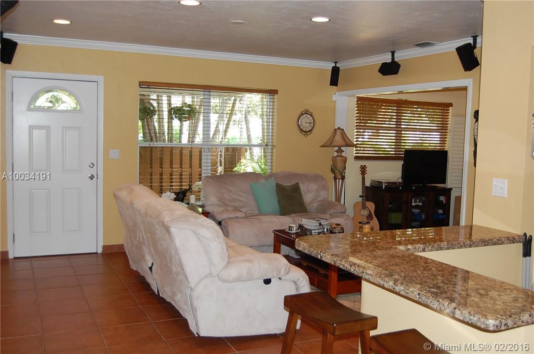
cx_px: 267
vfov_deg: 36.7
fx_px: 533
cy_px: 177
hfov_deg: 53.2
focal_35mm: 36
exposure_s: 1/60
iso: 400
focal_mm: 24
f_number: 4
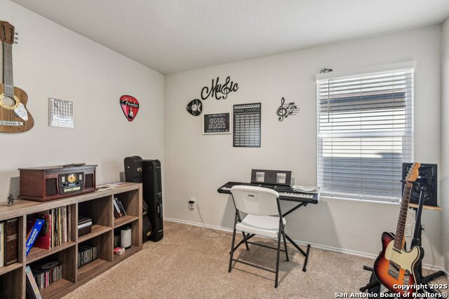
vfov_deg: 70.5
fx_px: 212
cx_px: 224
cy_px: 150
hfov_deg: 93.3
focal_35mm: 17
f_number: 8
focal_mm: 17
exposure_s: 1/15
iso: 450
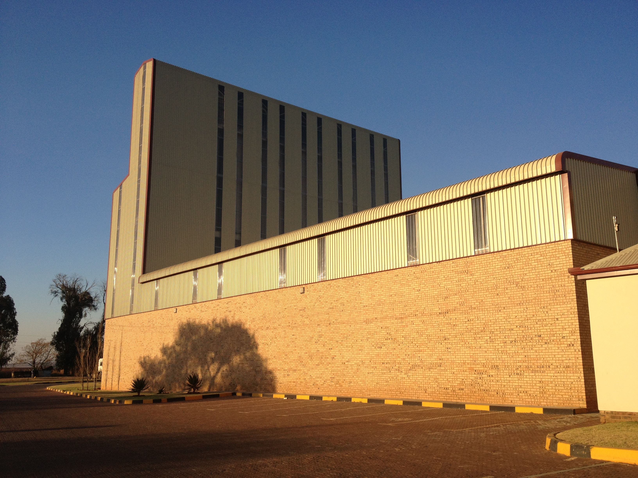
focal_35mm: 35
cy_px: 239
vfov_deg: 40.7
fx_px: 645
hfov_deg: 52.6
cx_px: 319
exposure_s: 1/1227
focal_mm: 4.28
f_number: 2.4
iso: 50
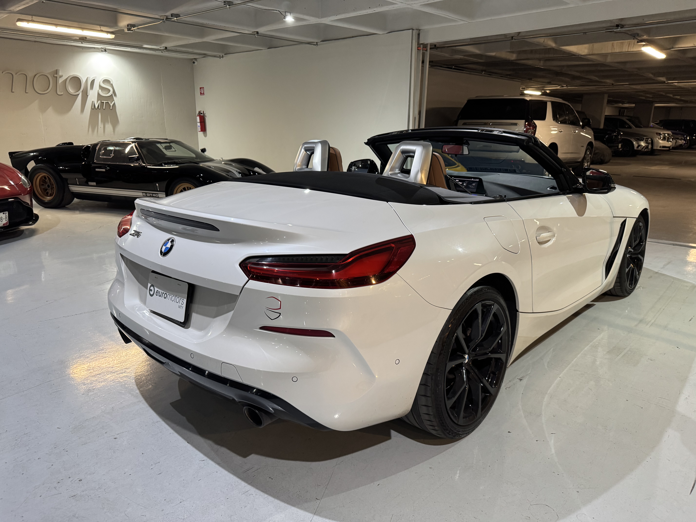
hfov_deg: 71.6
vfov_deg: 56.8
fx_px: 483
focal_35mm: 24
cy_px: 261
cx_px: 348
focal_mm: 6.76
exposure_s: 1/60
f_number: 1.78
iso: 320
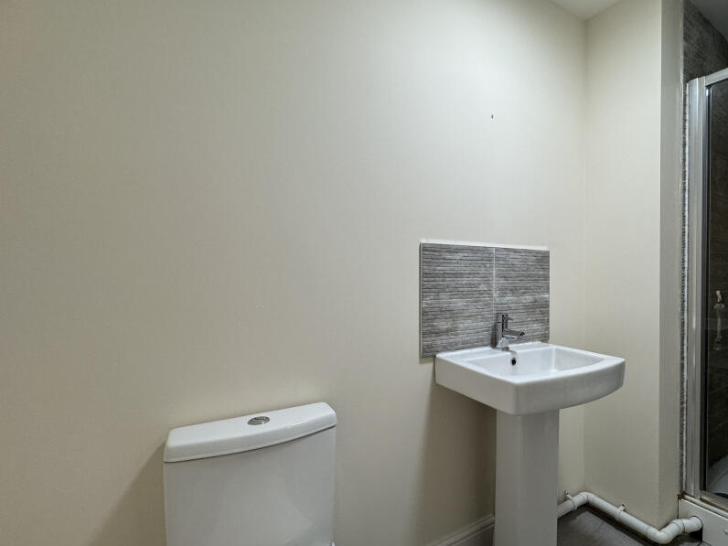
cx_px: 446
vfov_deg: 71.6
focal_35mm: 18
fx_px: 379
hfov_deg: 86.3
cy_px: 284
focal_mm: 2.22
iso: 125
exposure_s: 1/100
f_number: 2.2
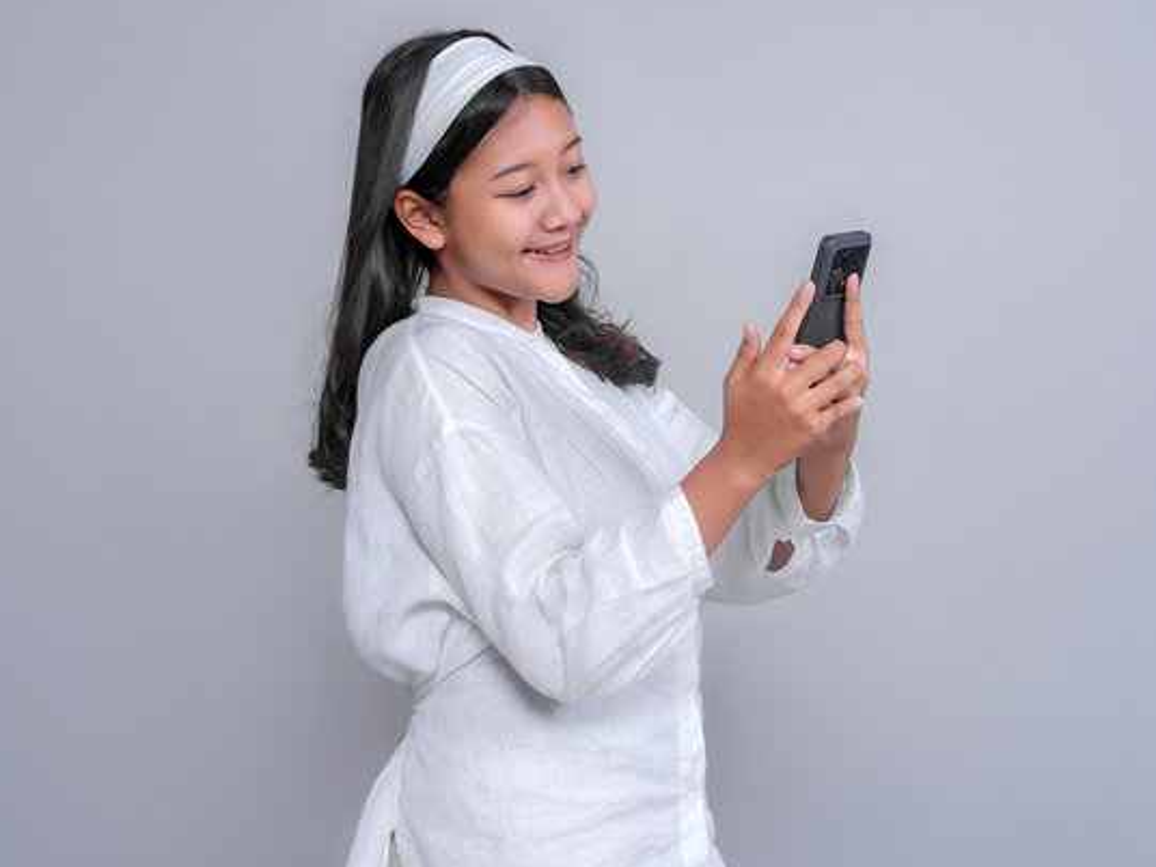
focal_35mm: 45
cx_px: 572
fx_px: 1503
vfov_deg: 32.2
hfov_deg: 42.1
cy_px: 431
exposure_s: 1/125
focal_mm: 41
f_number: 7.1
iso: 200
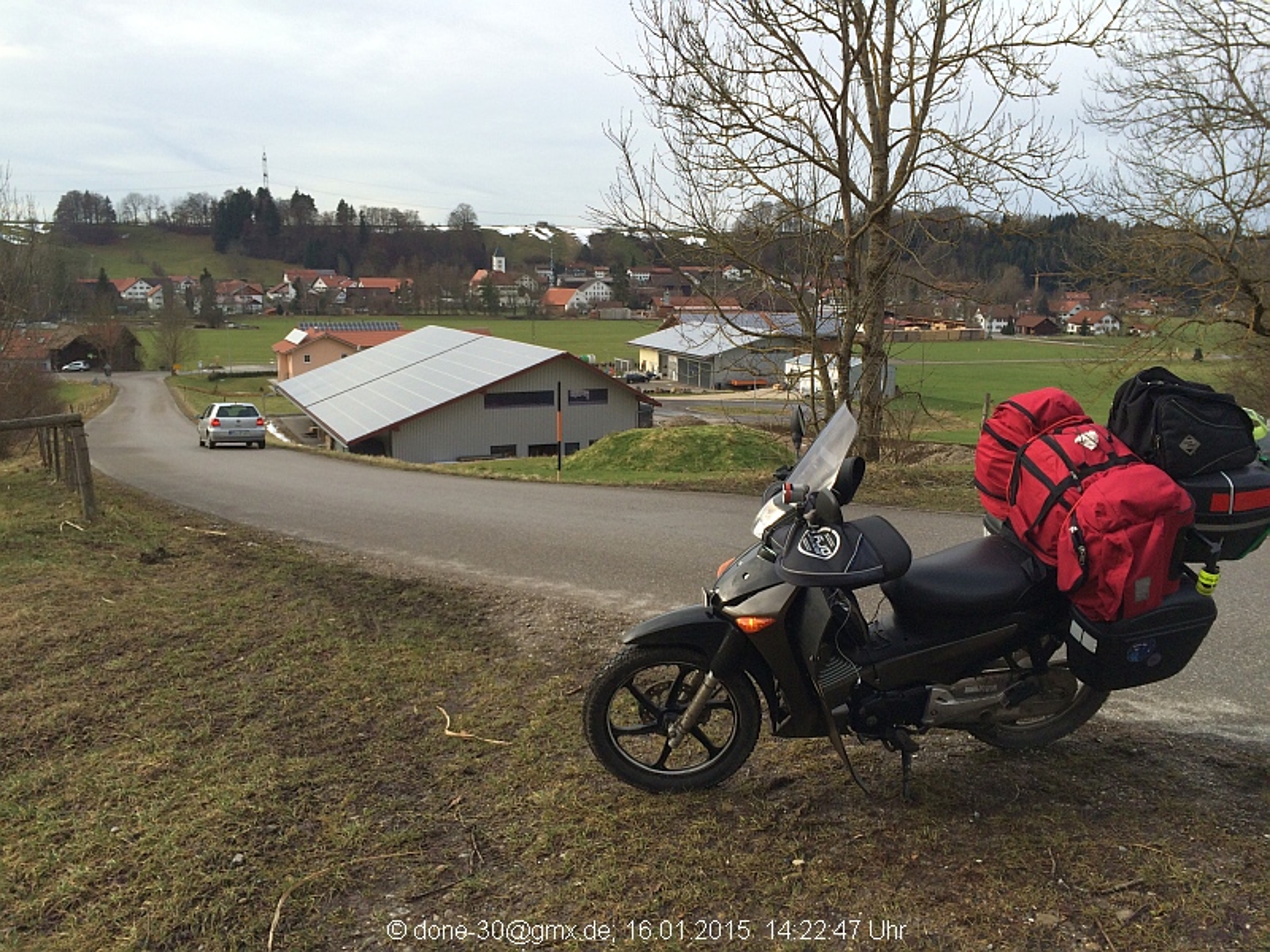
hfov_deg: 61.7
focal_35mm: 29
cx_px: 635
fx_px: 1064
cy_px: 476
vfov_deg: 48.2
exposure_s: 1/684
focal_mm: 4.15
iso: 32
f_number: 2.2
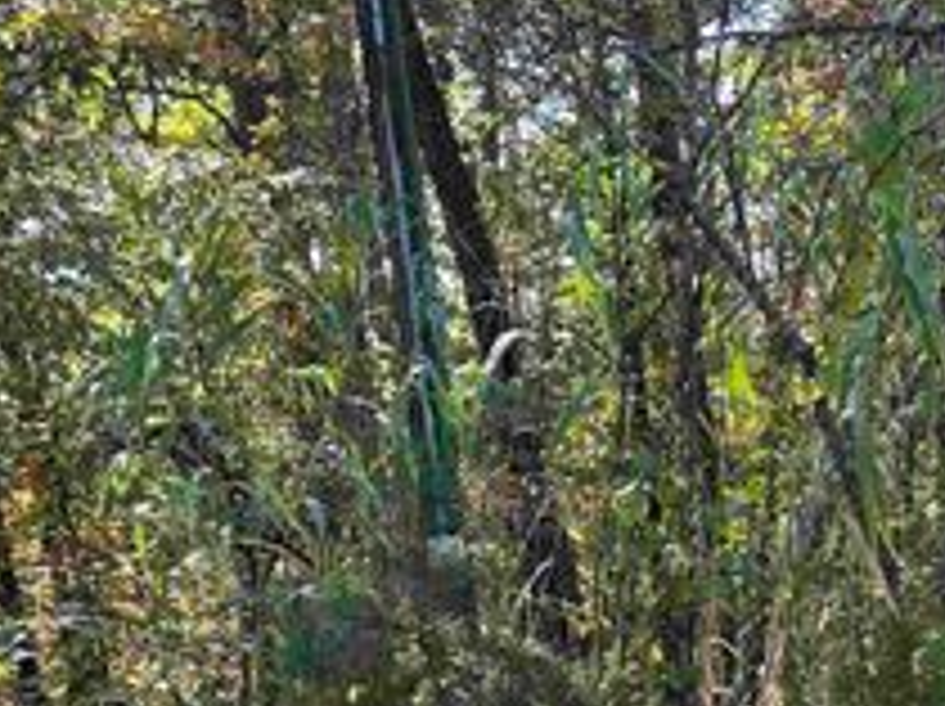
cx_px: 747
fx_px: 1691
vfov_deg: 22.6
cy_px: 722
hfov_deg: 30.5
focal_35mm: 62
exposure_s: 1/129
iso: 32
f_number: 1.5
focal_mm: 5.7
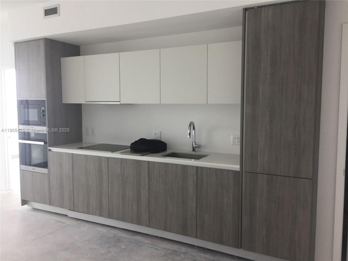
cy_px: 130
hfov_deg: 61.7
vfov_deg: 48.2
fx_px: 292
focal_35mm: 29
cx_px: 174
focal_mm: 4.15
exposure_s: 1/60
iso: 32
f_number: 2.2
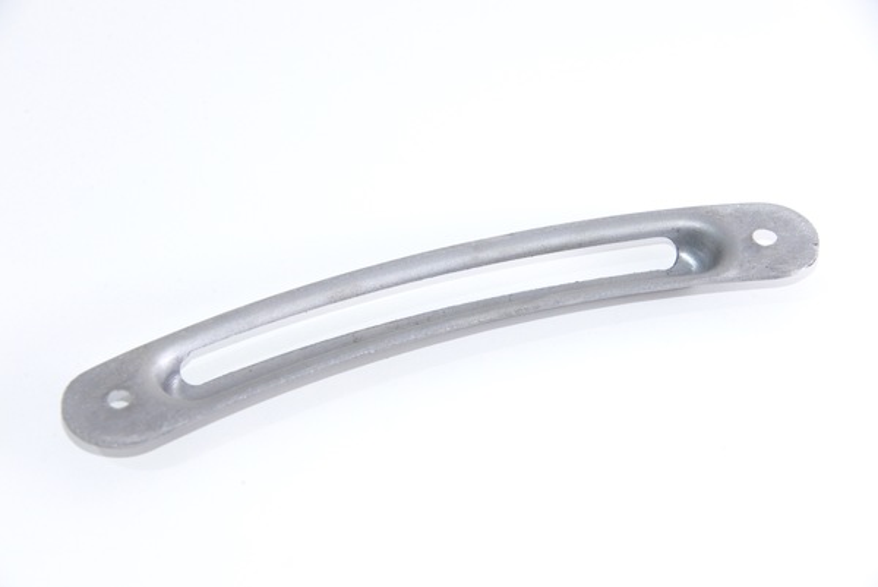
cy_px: 294
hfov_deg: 12.1
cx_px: 439
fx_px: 4149
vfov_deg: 8.1
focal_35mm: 170
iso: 1600
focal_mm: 170
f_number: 11
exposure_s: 1/250
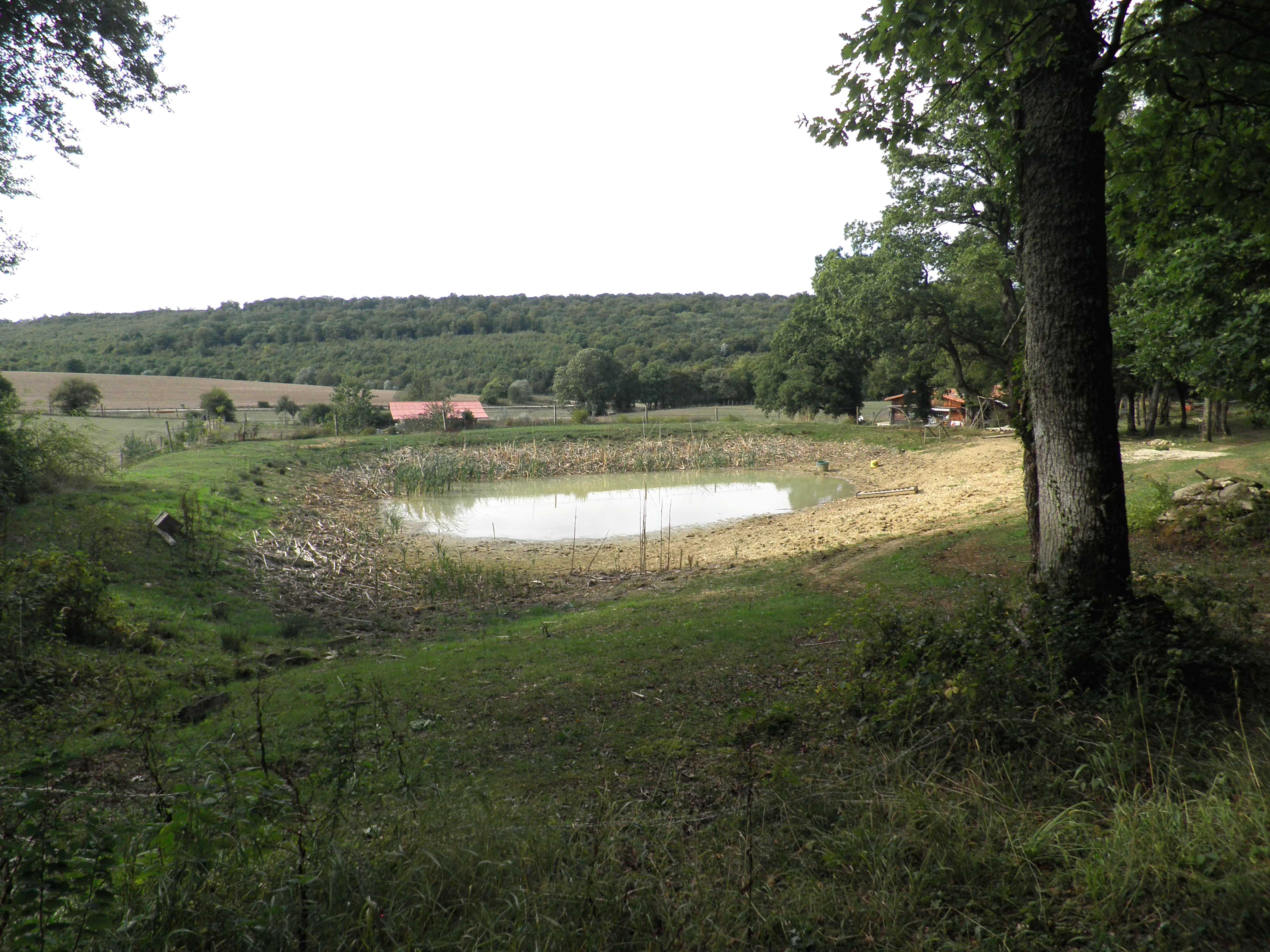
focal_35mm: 24
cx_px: 635
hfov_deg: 71.6
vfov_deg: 56.8
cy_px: 476
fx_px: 881
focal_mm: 4.3
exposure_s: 1/60
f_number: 8.3
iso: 64
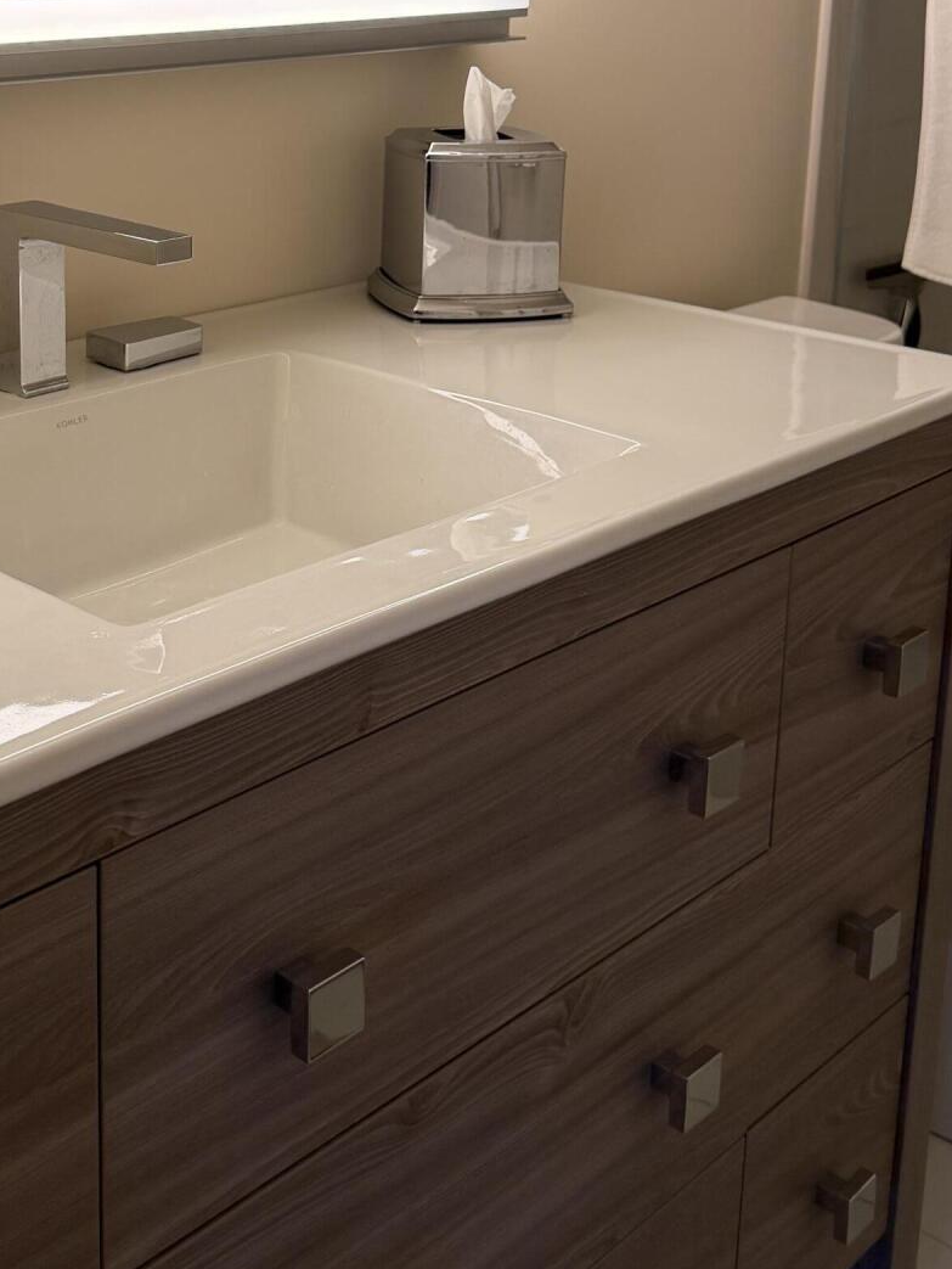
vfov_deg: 39.6
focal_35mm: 46
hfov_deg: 30.8
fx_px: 1686
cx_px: 192
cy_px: 257
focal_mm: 6.76
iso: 200
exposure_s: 1/141
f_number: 1.78
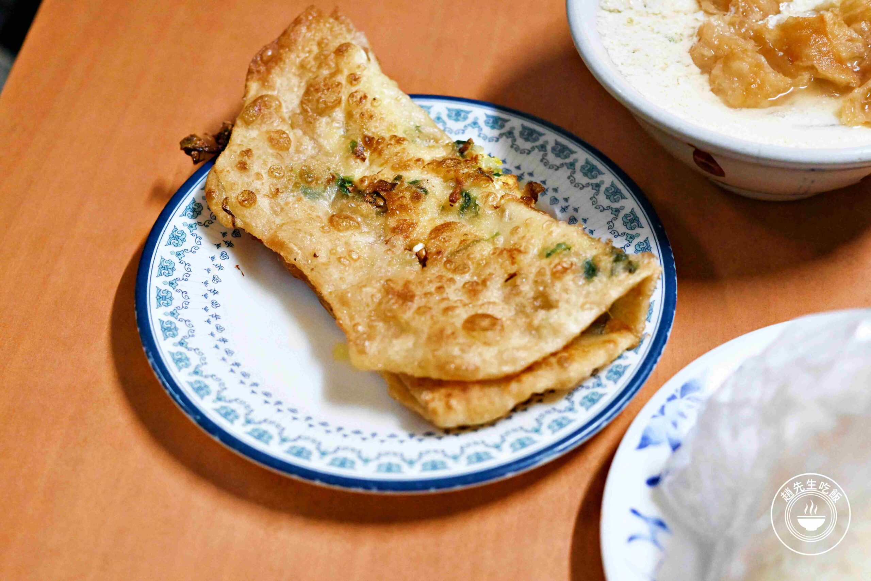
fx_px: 1815
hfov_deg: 27.0
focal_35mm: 75
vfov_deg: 18.2
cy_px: 290
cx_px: 436
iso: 3600
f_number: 3.2
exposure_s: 1/200
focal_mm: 50
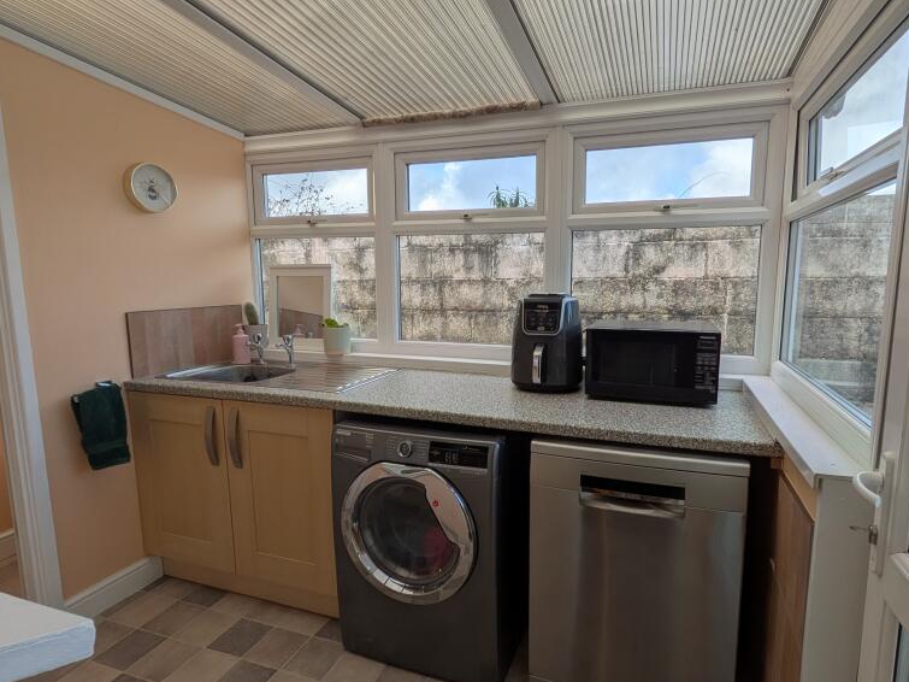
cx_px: 501
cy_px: 343
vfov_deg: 68.7
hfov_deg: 84.4
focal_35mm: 19
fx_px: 499
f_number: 2.2
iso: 49
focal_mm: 1.83
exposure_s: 1/501
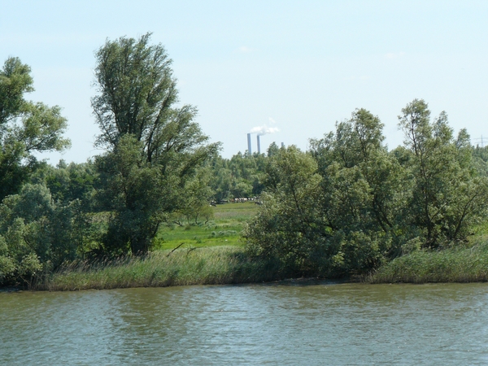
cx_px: 244
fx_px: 1748
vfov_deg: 12.0
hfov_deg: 15.9
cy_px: 183
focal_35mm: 124
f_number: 6.3
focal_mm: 20.7
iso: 200
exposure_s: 1/500
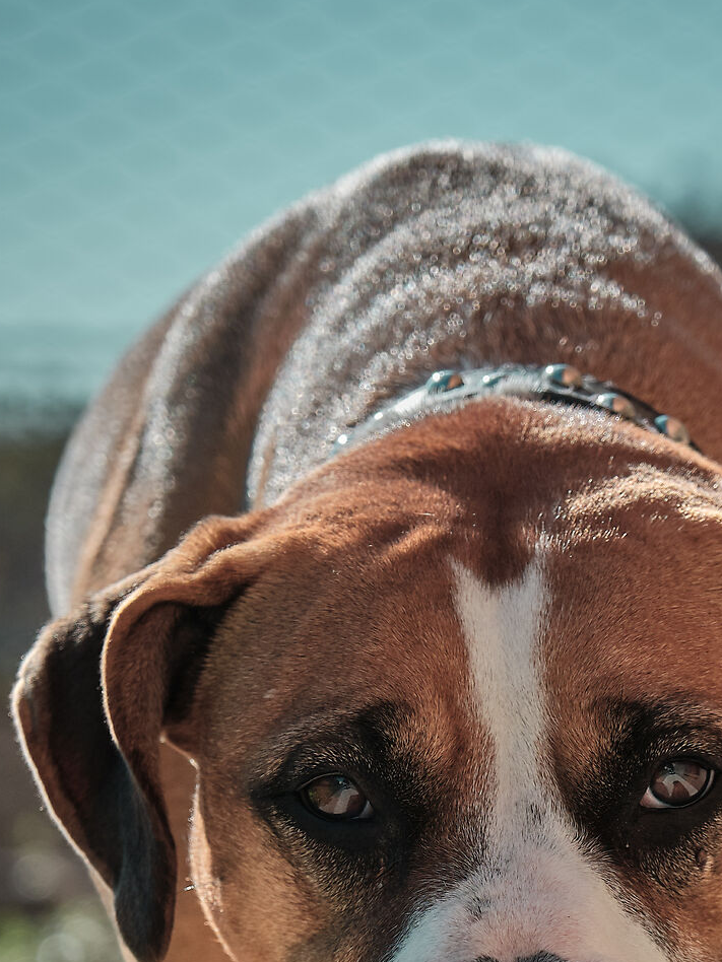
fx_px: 5618
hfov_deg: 7.3
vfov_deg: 9.7
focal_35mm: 202
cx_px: 521
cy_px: 1017
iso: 250
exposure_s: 1/2000
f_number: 4
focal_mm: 55
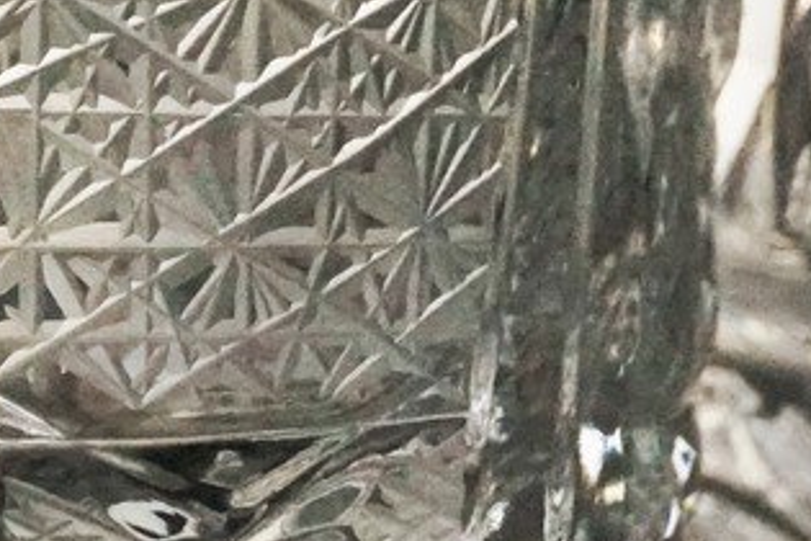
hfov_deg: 5.2
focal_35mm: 392
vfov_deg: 3.5
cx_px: -75
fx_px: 8839
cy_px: -219
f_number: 13
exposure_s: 1/2500
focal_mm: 55
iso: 6400
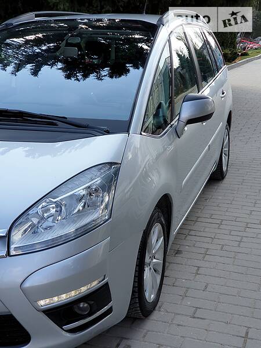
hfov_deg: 28.0
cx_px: 130
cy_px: 174
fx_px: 523
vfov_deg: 36.8
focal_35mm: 52
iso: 25
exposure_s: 1/217
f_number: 2.4
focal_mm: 6
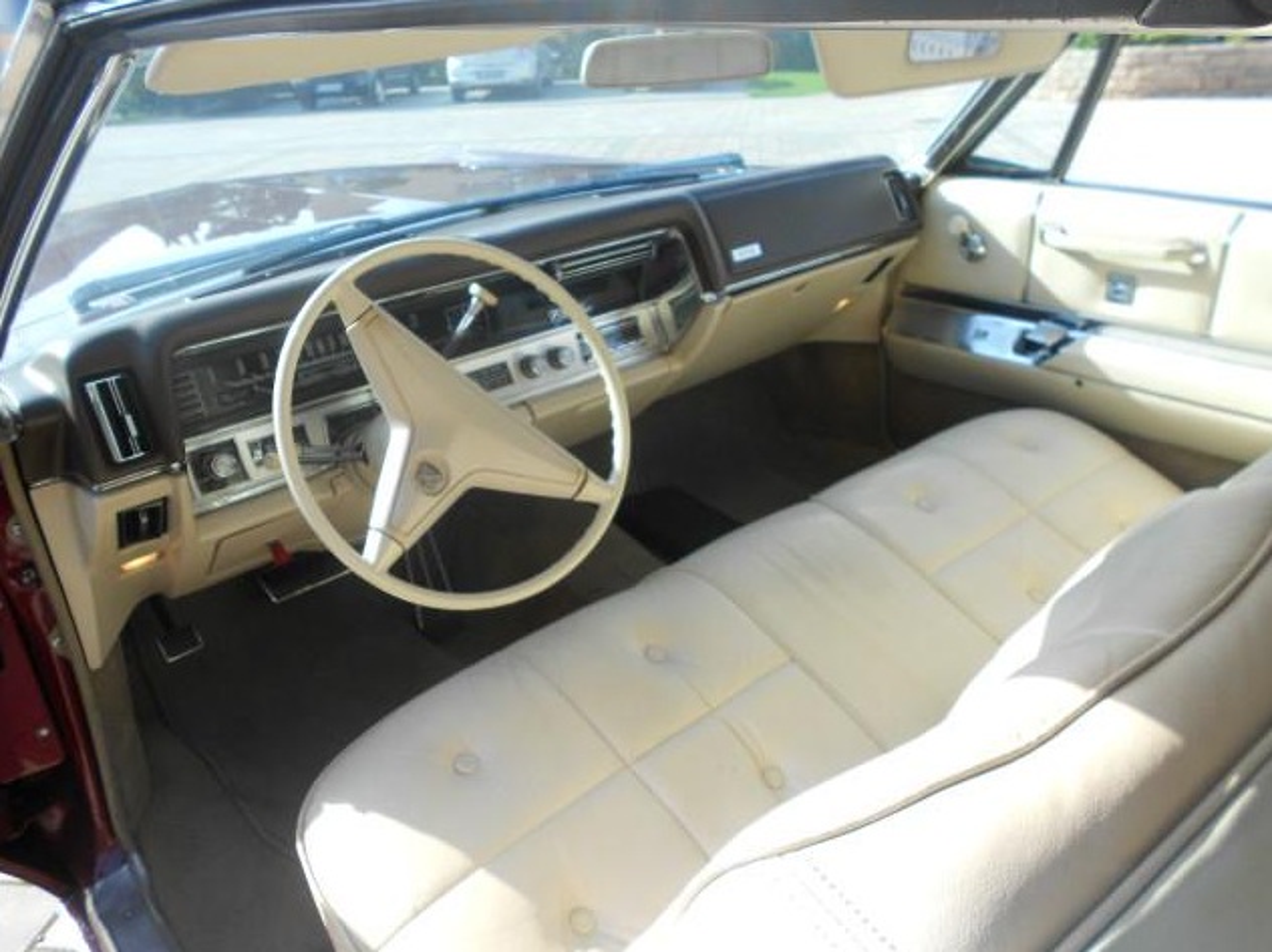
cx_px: 636
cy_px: 476
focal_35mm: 35
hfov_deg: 52.7
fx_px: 1285
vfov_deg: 40.6
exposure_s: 1/120
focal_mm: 4.28
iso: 100
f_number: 2.4
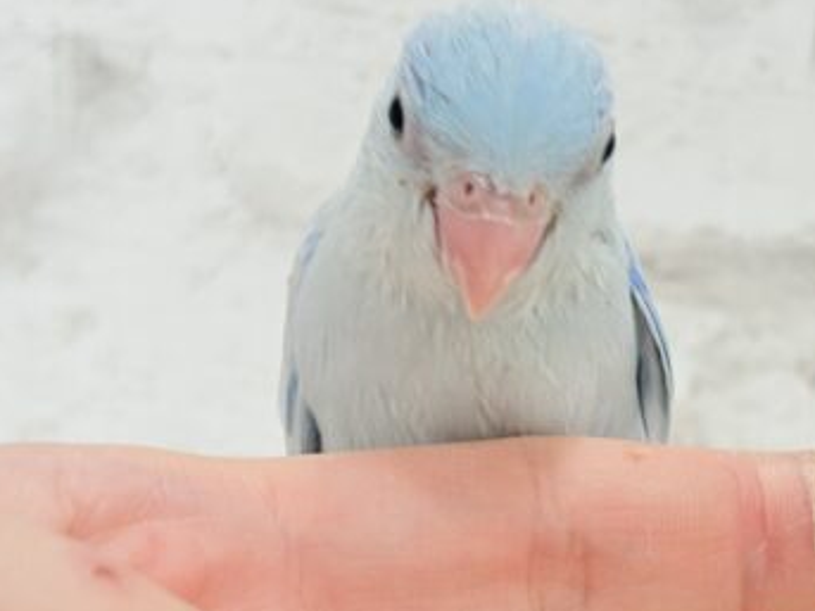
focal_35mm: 97
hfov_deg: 20.0
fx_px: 2283
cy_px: 399
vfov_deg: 15.2
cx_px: 661
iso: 40
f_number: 1.6
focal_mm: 5.96
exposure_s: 1/50
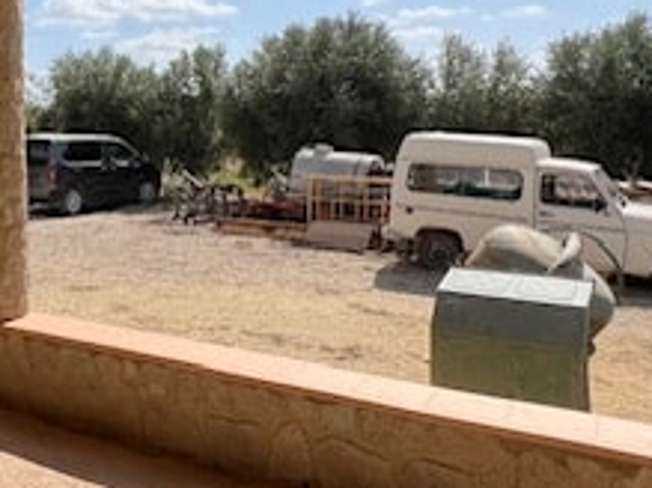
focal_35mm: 38
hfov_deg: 44.8
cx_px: 71
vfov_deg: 36.8
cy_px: 125
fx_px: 715
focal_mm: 1.57
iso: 32
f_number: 1.8
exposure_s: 1/2538
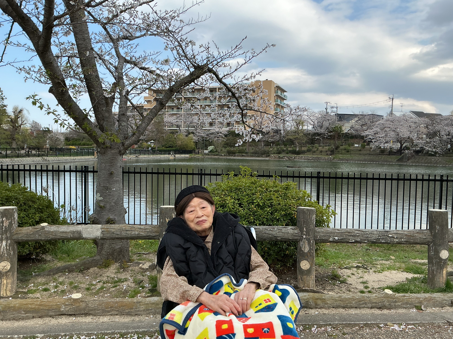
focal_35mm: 29
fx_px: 380
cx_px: 226
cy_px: 170
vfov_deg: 48.2
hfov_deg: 61.7
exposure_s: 1/869
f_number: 1.8
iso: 25
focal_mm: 3
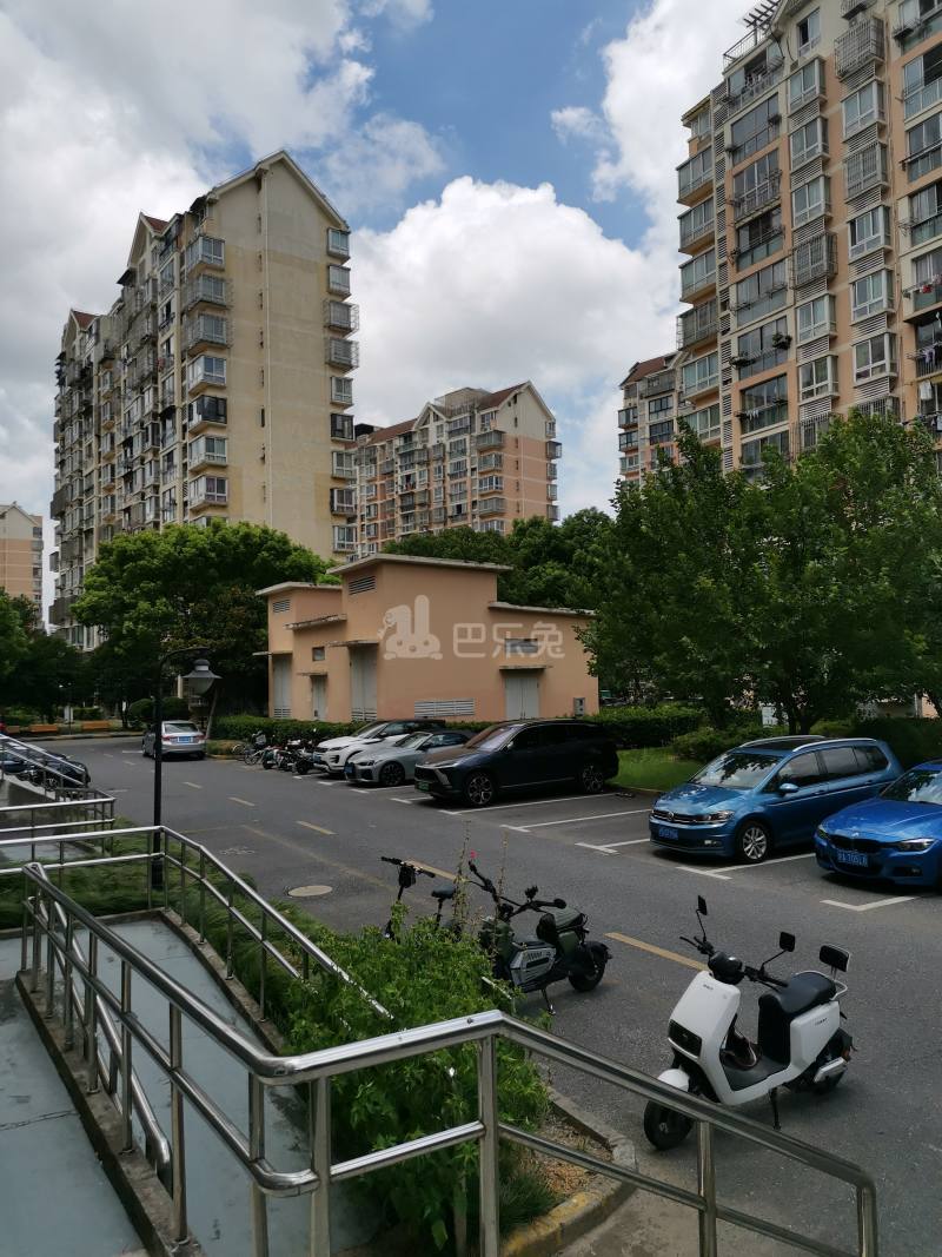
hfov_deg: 53.1
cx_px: 471
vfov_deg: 67.3
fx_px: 944
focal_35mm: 26
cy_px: 628
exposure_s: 1/2584
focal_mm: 4.75
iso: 50
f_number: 1.8
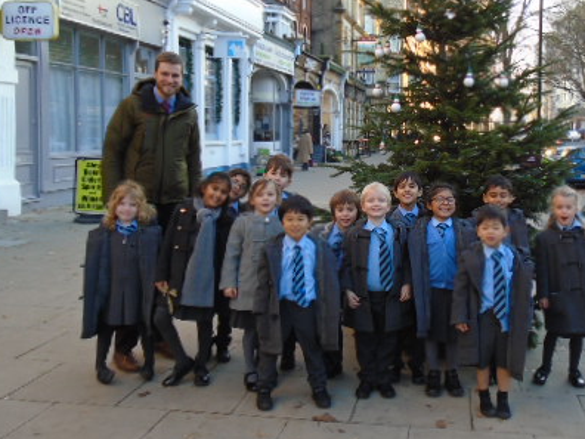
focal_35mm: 42
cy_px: 161
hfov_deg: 43.9
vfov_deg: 34.2
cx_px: 406
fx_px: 710
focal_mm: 4.6
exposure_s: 1/60
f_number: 3.2
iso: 100
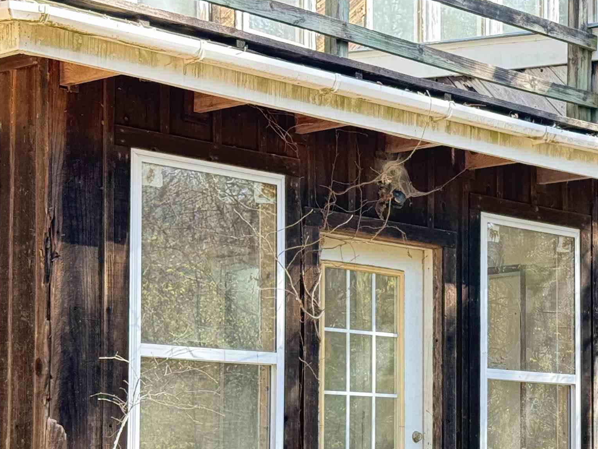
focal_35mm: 96
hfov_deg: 20.1
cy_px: 363
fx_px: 1658
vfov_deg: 15.3
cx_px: 531
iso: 100
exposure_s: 1/242
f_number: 1.78
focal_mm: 6.76
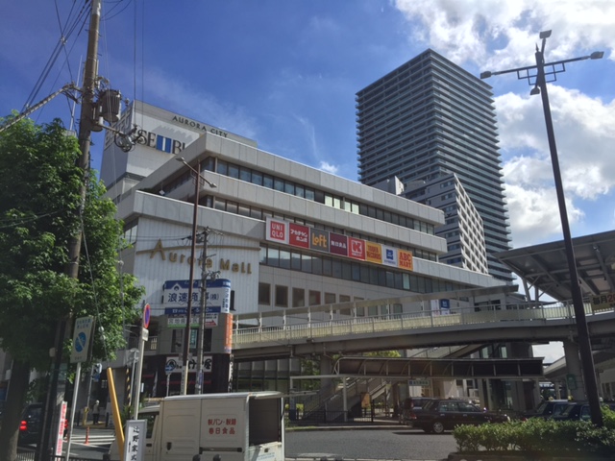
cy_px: 230
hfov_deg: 61.7
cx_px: 308
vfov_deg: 48.2
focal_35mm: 29
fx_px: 515
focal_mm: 4.15
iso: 32
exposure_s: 1/3049
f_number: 2.2
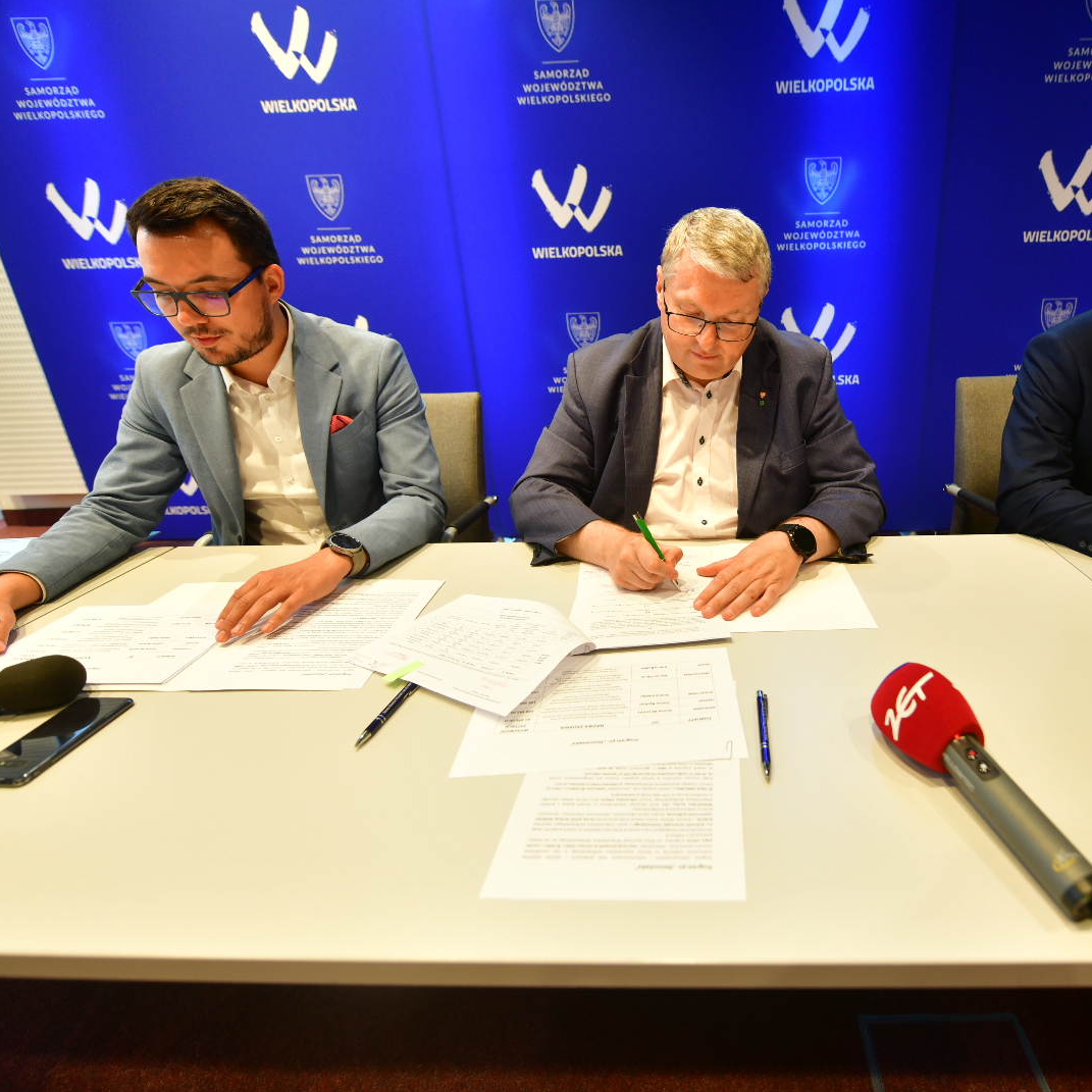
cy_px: 544
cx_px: 691
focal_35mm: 18
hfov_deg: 79.1
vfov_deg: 80.7
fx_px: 642
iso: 500
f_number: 2.8
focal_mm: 14
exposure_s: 1/80
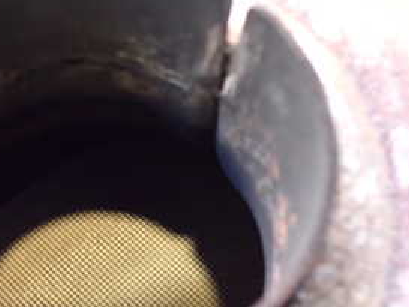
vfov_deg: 22.0
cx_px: 66
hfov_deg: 28.6
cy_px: 238
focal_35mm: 66
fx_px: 780
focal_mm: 5.4
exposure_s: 1/30
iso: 800
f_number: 2.3
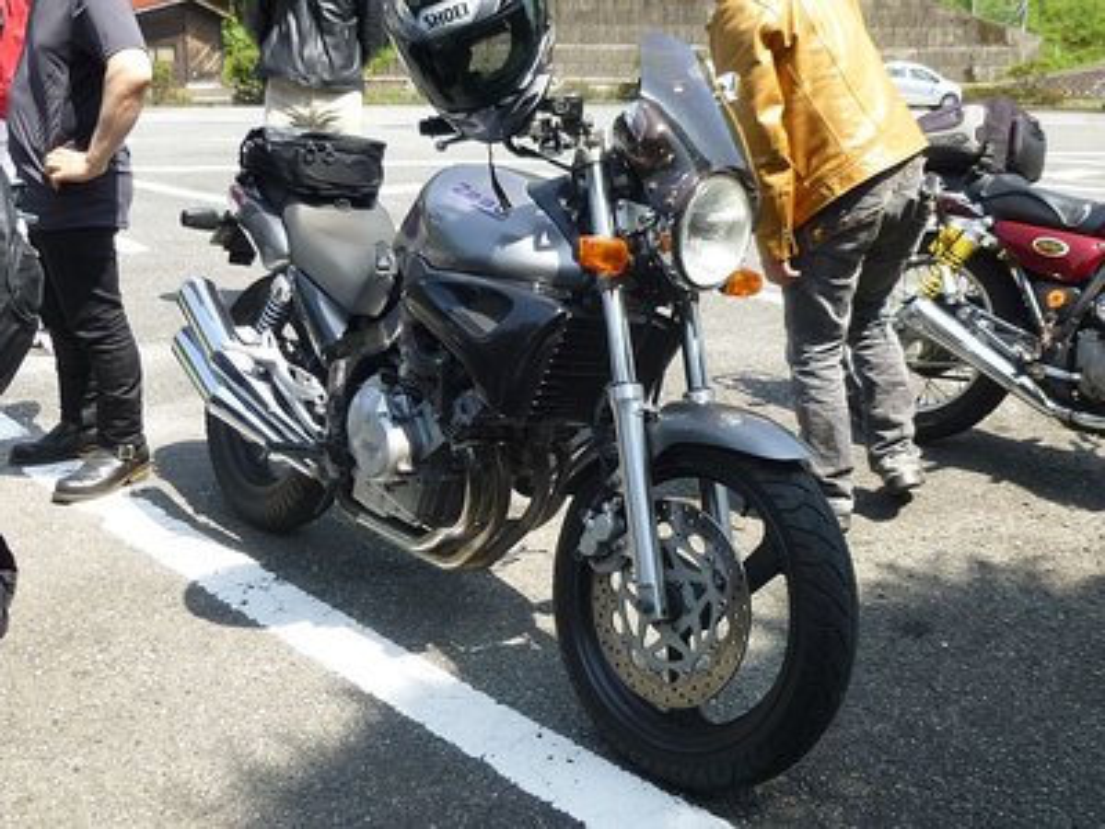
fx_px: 798
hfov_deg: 69.4
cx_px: 552
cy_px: 414
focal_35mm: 25
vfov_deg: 54.9
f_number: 3.1
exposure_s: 1/500
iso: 100
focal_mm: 4.5
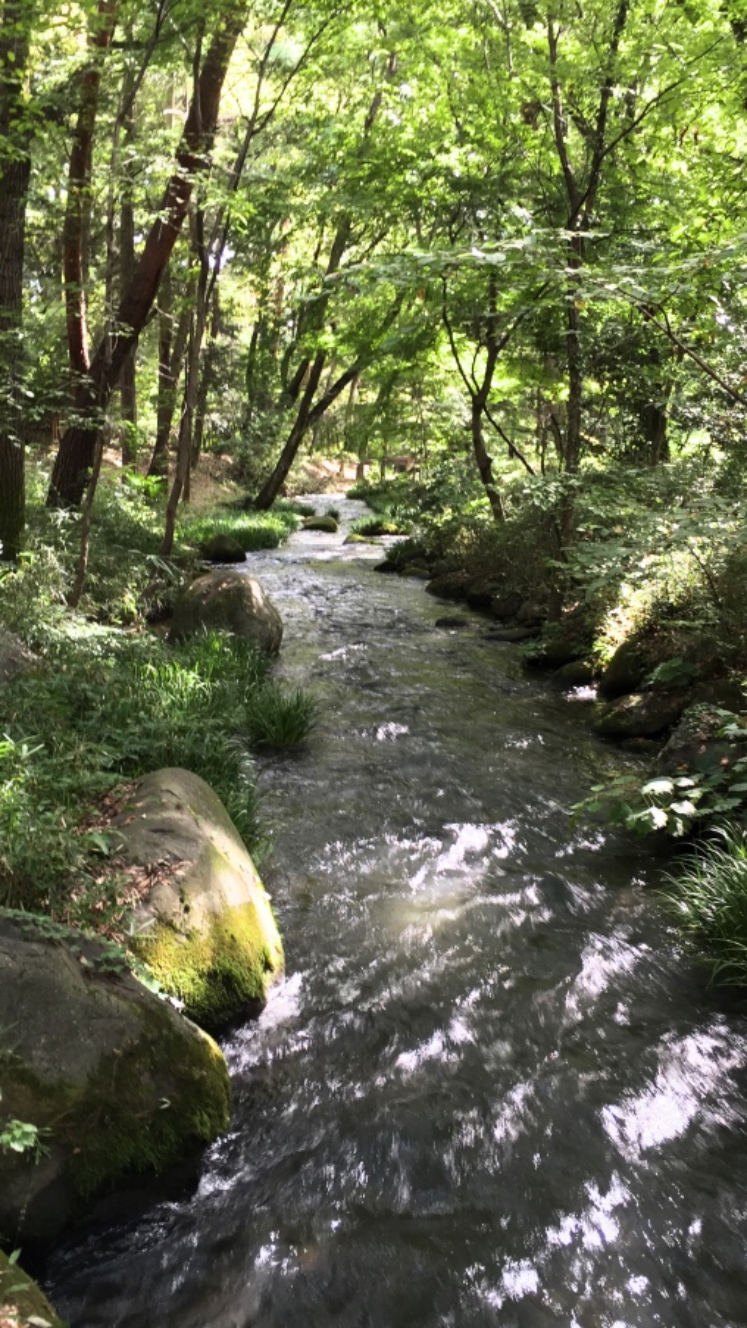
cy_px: 684
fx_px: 1232
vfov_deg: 56.6
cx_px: 401
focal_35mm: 35
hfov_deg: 33.7
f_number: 2.2
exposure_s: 1/30
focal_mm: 4.15
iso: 40
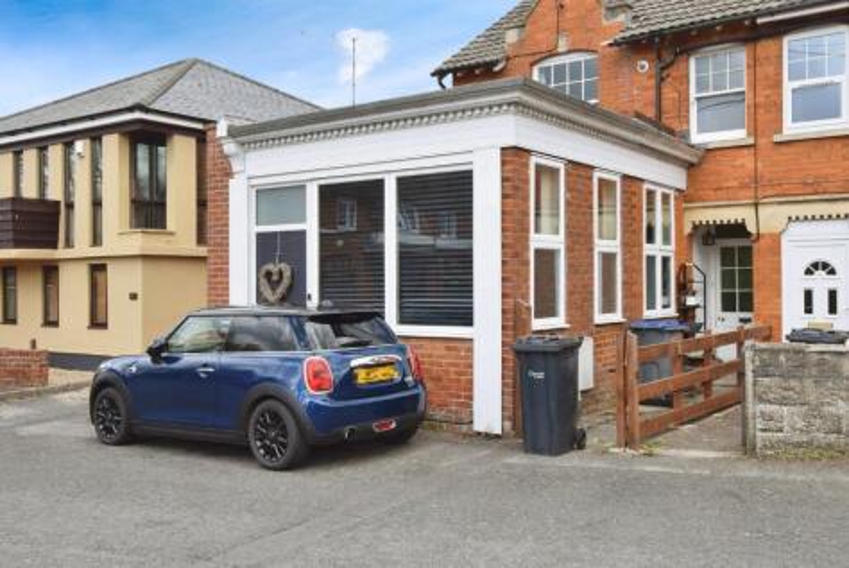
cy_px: 284
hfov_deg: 53.1
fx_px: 850
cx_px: 424
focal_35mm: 36
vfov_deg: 36.9
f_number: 8
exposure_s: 1/250
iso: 200
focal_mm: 24
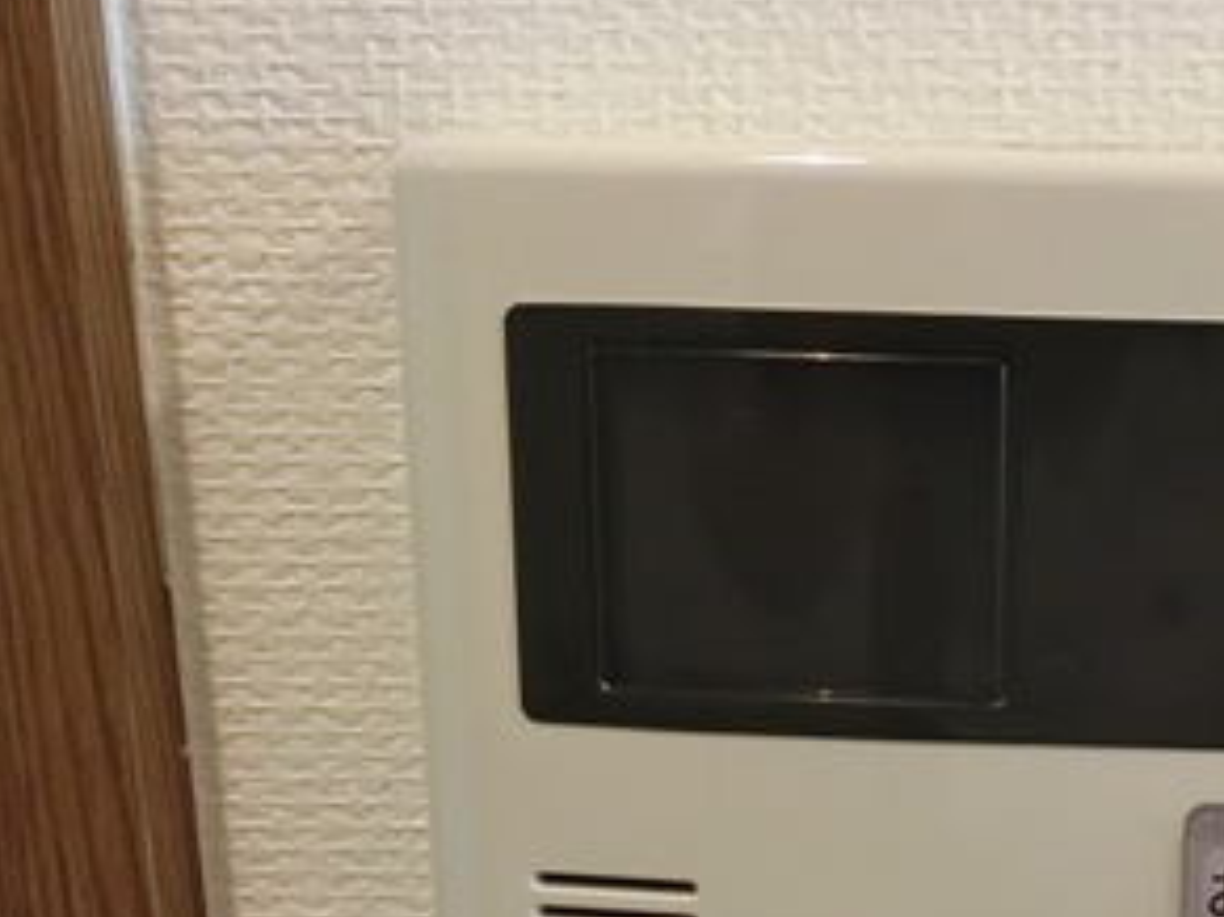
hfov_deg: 33.1
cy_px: 673
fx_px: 1944
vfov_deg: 26.2
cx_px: 1102
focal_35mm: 55
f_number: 3.5
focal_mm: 4.5
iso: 800
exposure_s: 1/60
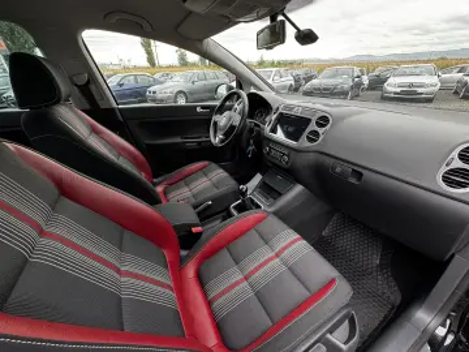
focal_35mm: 14
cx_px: 234
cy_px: 176
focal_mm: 2.22
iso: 200
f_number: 2.2
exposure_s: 1/99
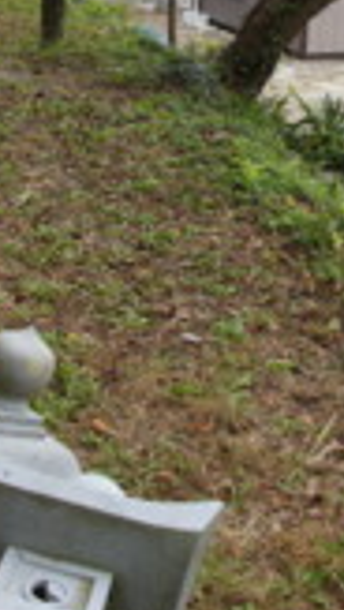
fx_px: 1262
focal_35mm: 78
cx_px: 247
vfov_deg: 26.9
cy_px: 174
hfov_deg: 15.5
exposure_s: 1/60
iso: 100
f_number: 5.6
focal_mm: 18
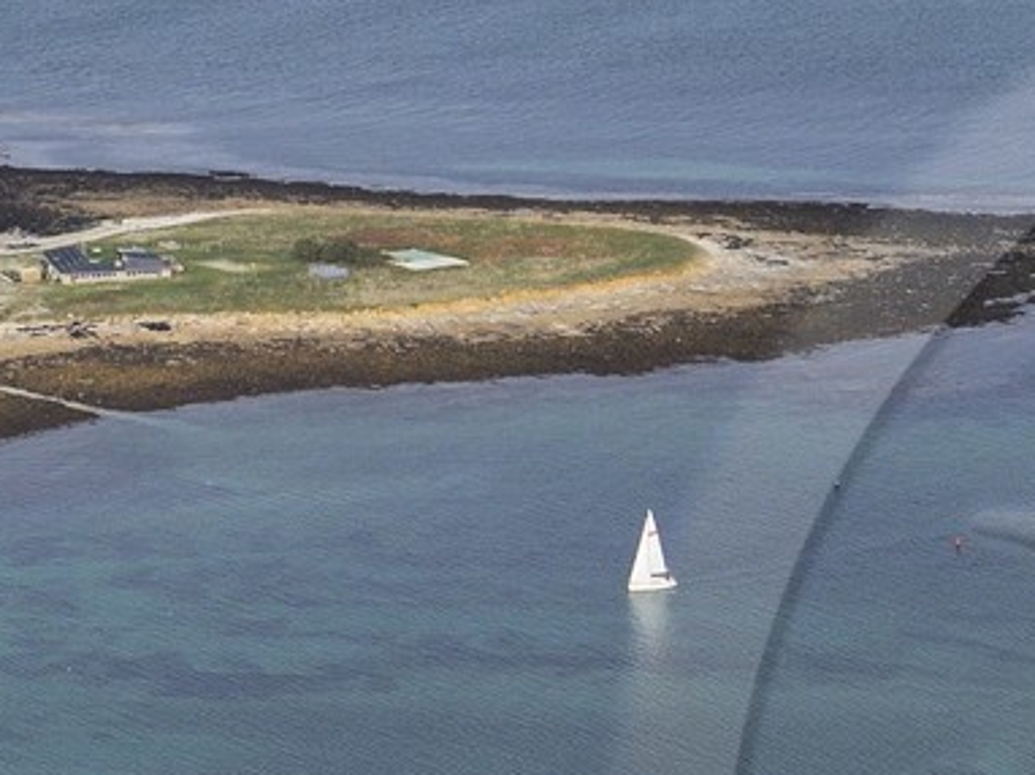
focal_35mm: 282
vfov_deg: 5.2
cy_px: 957
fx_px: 8426
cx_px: 1715
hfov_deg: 6.9
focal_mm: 70
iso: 1000
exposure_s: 1/1250
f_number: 7.1
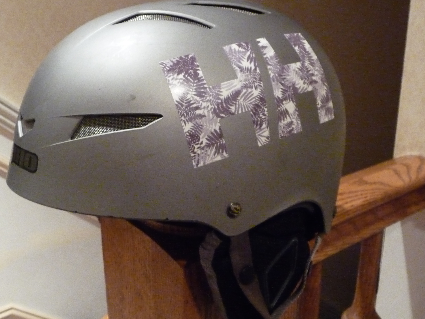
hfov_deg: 47.7
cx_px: 178
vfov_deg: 36.8
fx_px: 479
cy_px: 164
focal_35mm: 39
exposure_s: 1/20
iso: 800
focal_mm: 4.7
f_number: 3.3
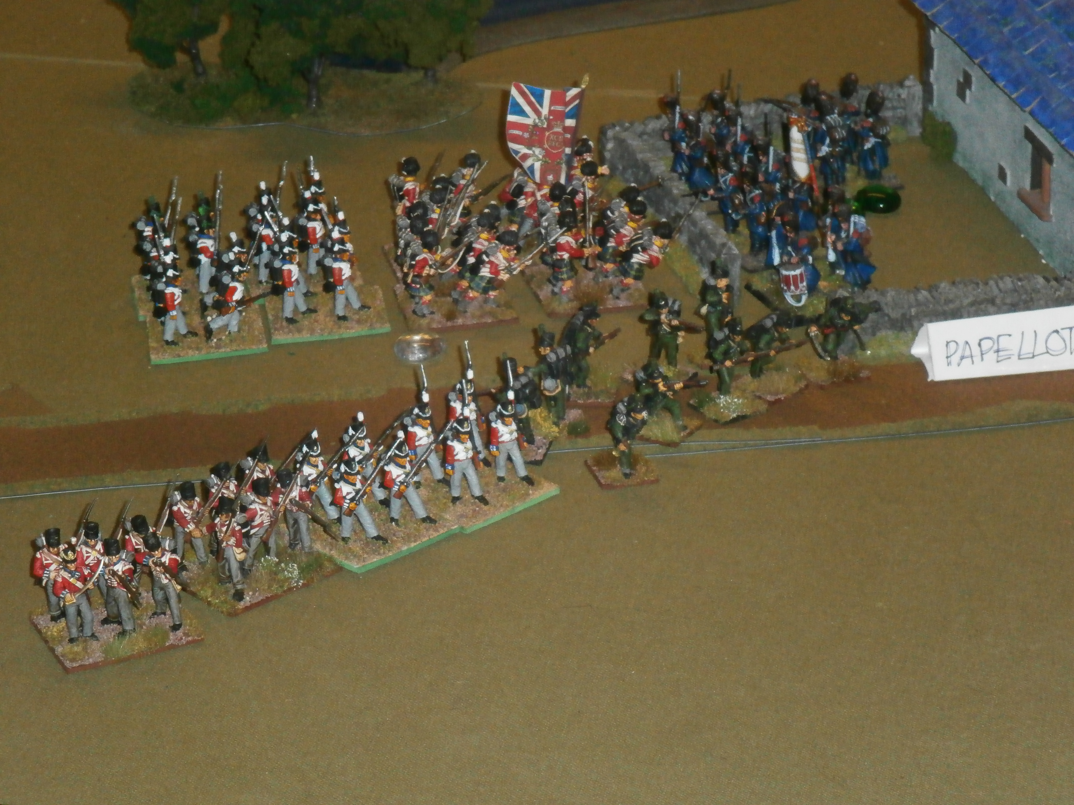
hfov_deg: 15.2
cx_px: 537
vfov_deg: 11.4
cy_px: 402
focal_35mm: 130
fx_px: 4033
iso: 500
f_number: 6.5
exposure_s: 1/125
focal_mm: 23.5
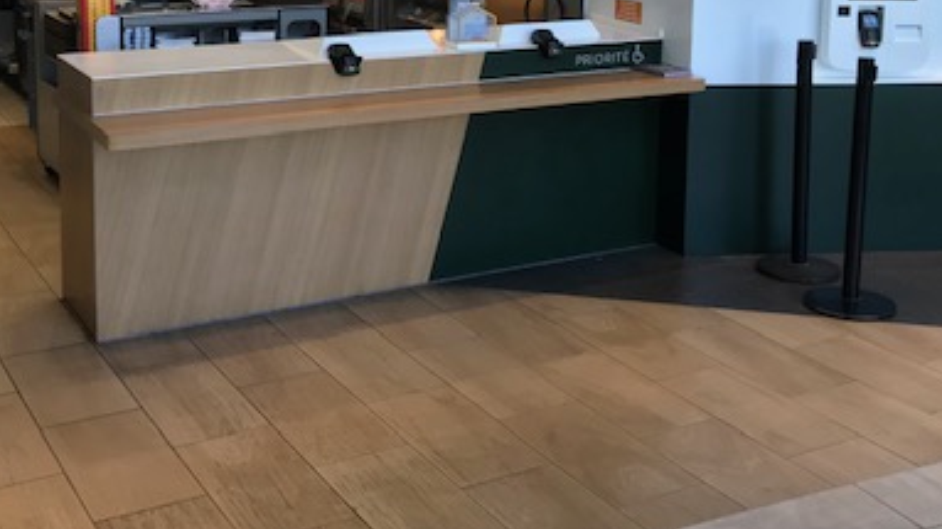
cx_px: 485
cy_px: 34
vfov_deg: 22.8
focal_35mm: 51
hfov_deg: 40.6
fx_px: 1273
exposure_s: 1/100
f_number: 1.8
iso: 32
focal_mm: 3.99
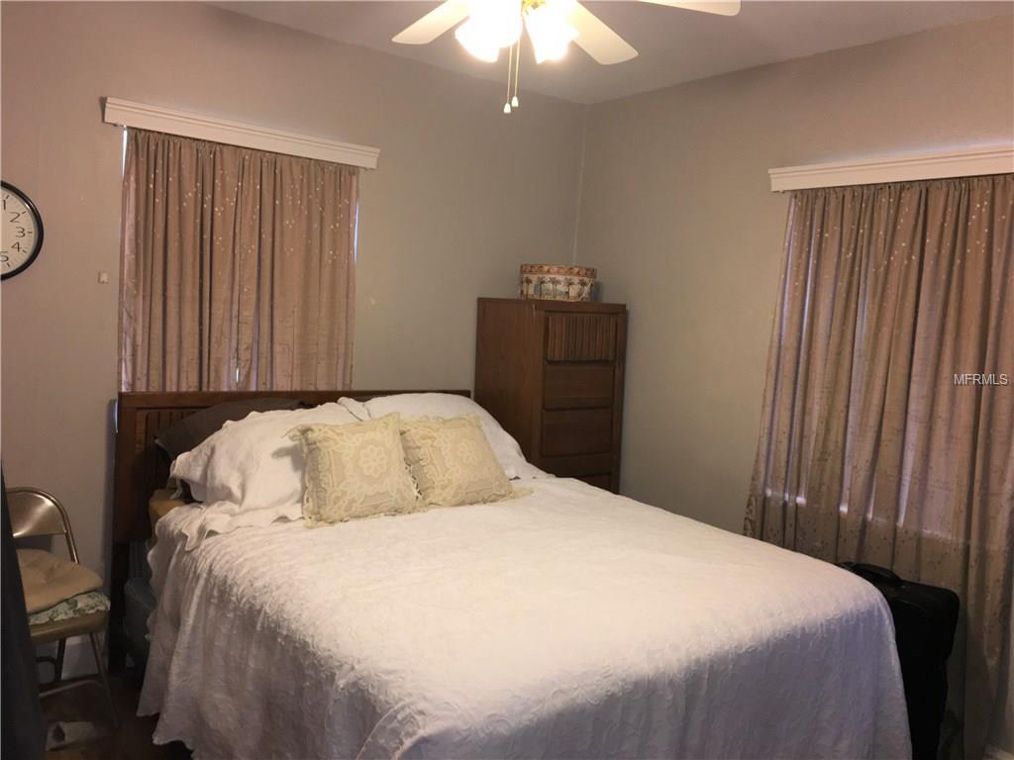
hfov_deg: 61.7
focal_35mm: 29
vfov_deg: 48.2
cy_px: 380
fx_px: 849
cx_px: 507
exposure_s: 1/30
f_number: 2.2
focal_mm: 4.15
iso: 50
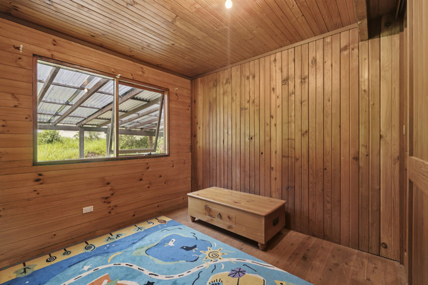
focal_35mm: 16
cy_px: 142
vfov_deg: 72.0
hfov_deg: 95.0
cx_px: 214
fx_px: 196
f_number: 7.1
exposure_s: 1/8
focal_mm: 16.5
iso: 800
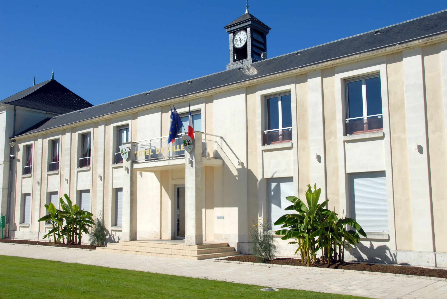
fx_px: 448
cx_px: 224
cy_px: 150
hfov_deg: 53.1
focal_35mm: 36
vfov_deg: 37.0
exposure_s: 1/640
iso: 250
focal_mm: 24
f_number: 10
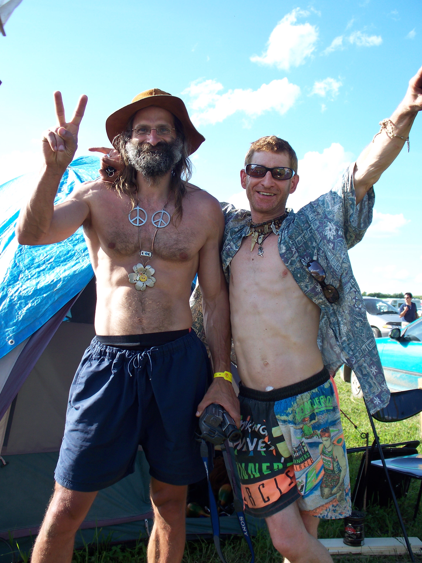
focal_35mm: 37
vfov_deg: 50.1
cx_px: 209
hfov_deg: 38.7
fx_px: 601
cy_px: 274
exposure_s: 1/400
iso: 80
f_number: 2.8
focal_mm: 7.54
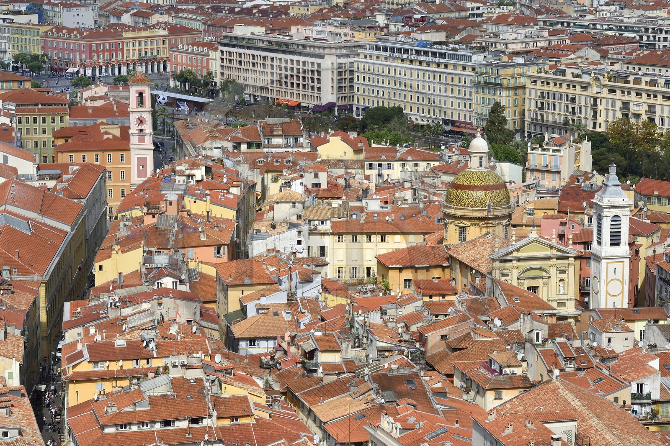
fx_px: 1823
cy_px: 223
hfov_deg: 20.8
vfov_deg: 14.0
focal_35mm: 98
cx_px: 335
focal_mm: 98
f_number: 18
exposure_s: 1/160
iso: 200
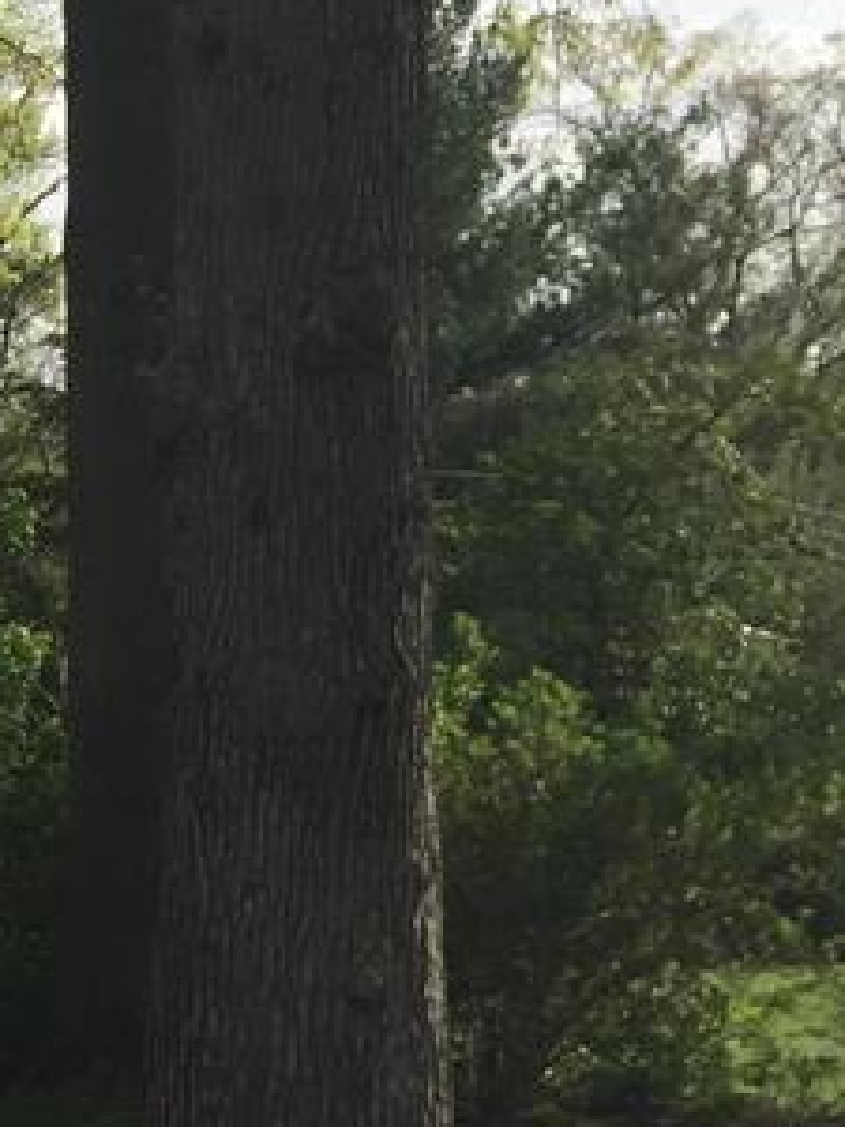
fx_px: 3222
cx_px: -969
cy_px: 676
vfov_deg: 19.8
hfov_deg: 12.6
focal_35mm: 99
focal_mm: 4.15
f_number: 2.2
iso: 32
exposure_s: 1/1582
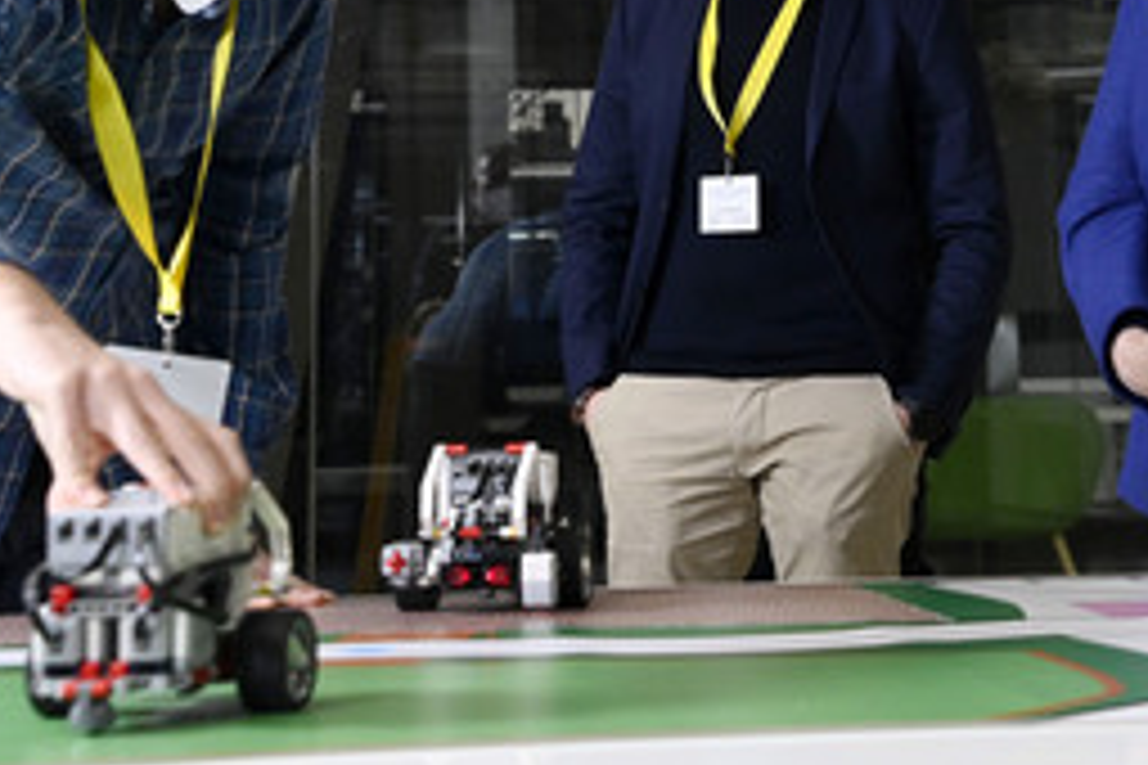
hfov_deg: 20.5
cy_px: 99
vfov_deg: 13.7
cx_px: 763
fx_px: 3157
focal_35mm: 99
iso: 4000
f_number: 6.3
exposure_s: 1/400
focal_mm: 56
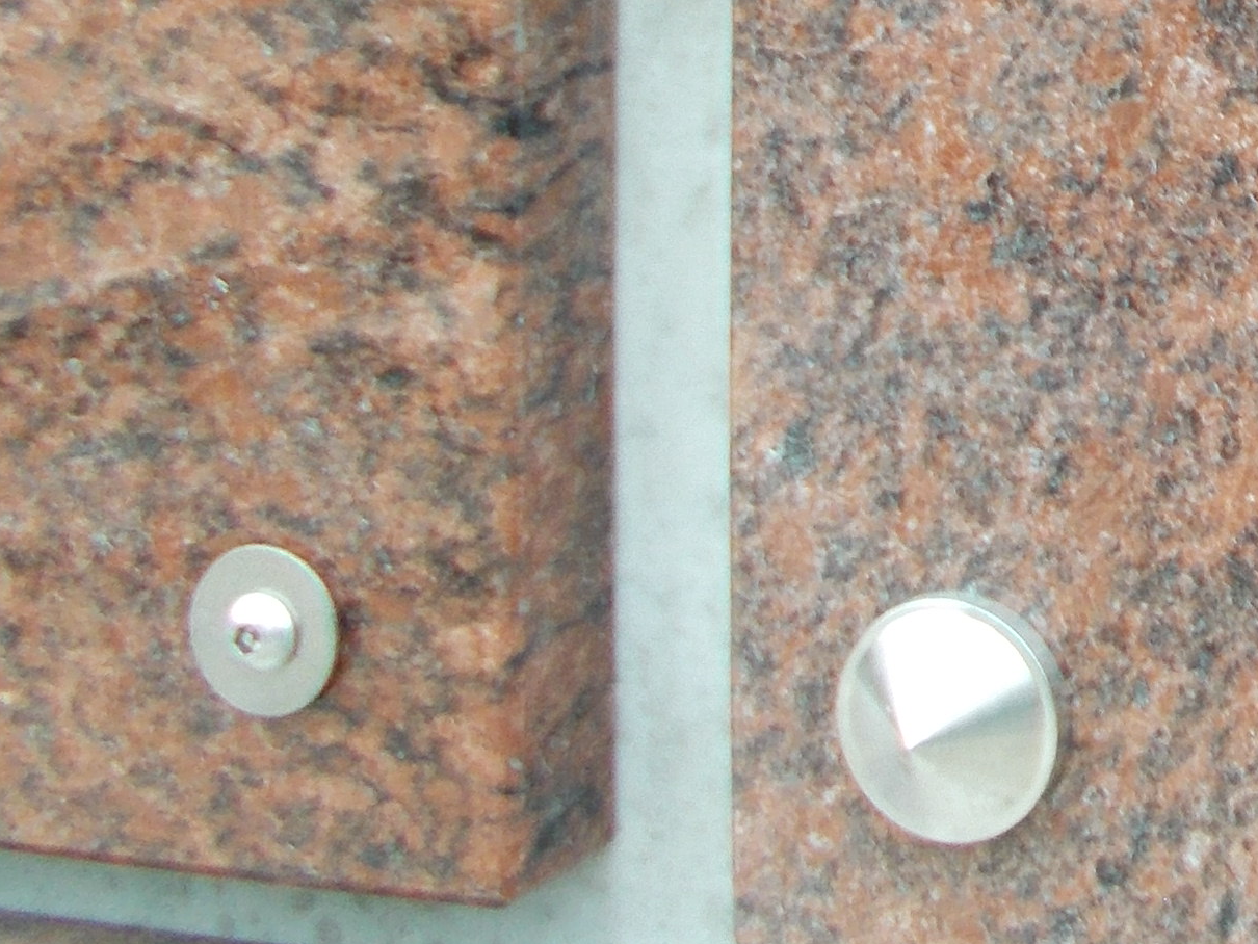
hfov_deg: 17.5
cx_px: 1960
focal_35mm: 99
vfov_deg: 13.9
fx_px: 3599
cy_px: -517
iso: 80
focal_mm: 4.6
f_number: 3.2
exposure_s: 1/50
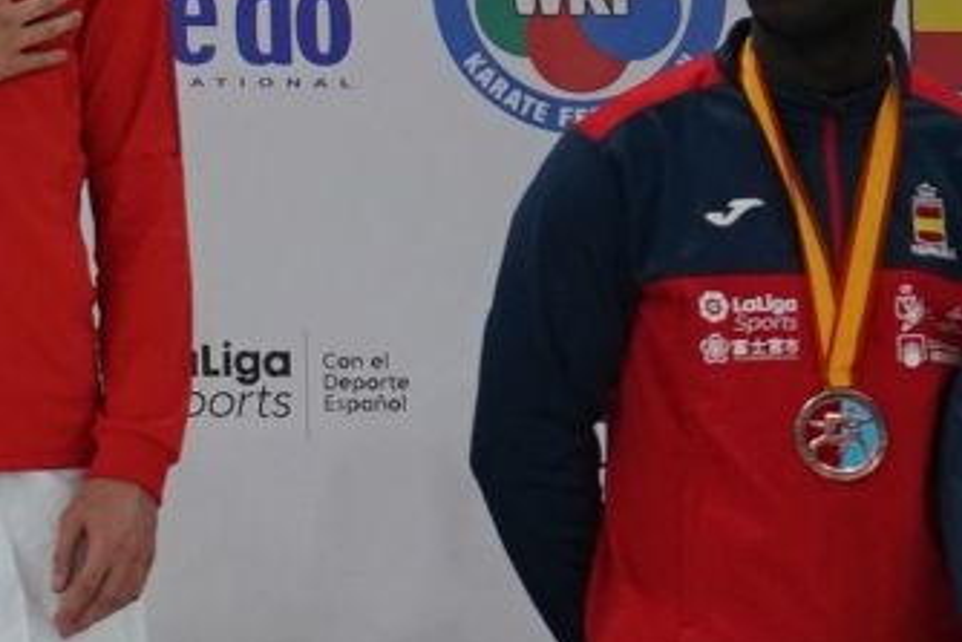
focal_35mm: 280
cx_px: -1512
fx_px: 7485
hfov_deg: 6.9
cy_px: 314
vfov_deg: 4.9
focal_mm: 35
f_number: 2.8
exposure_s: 1/250
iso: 800
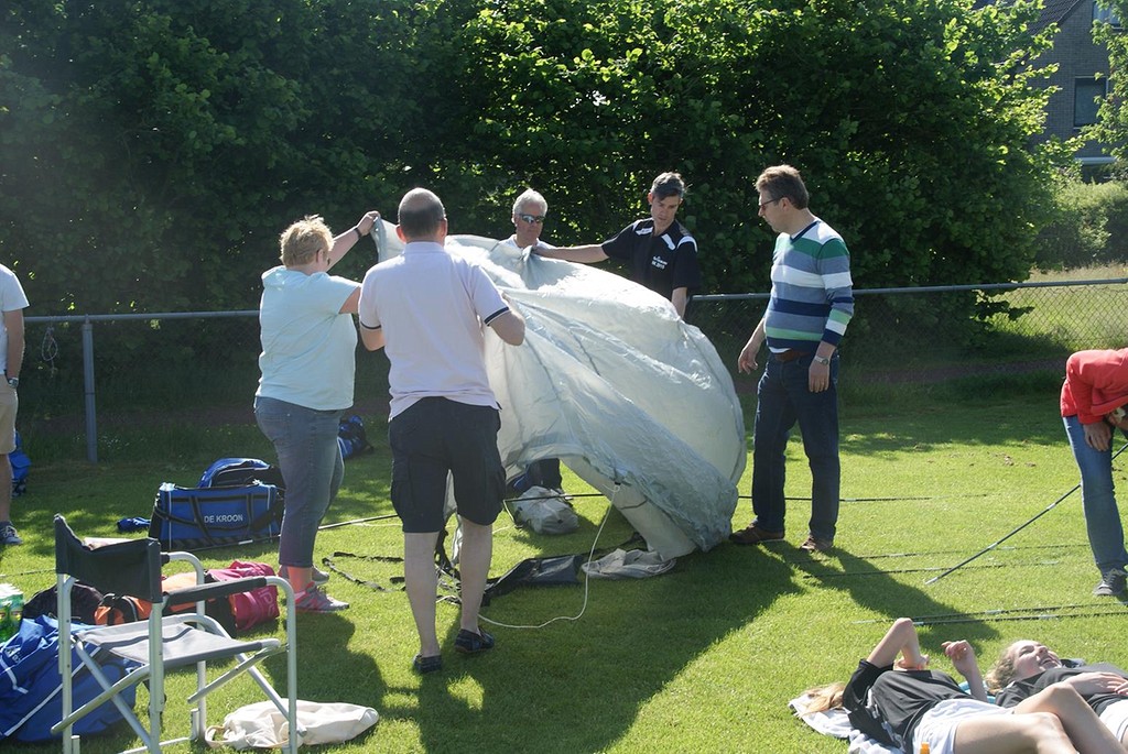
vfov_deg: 22.7
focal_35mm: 60
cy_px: 377
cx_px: 564
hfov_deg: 33.4
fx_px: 1882
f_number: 10
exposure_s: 1/100
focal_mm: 40
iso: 100
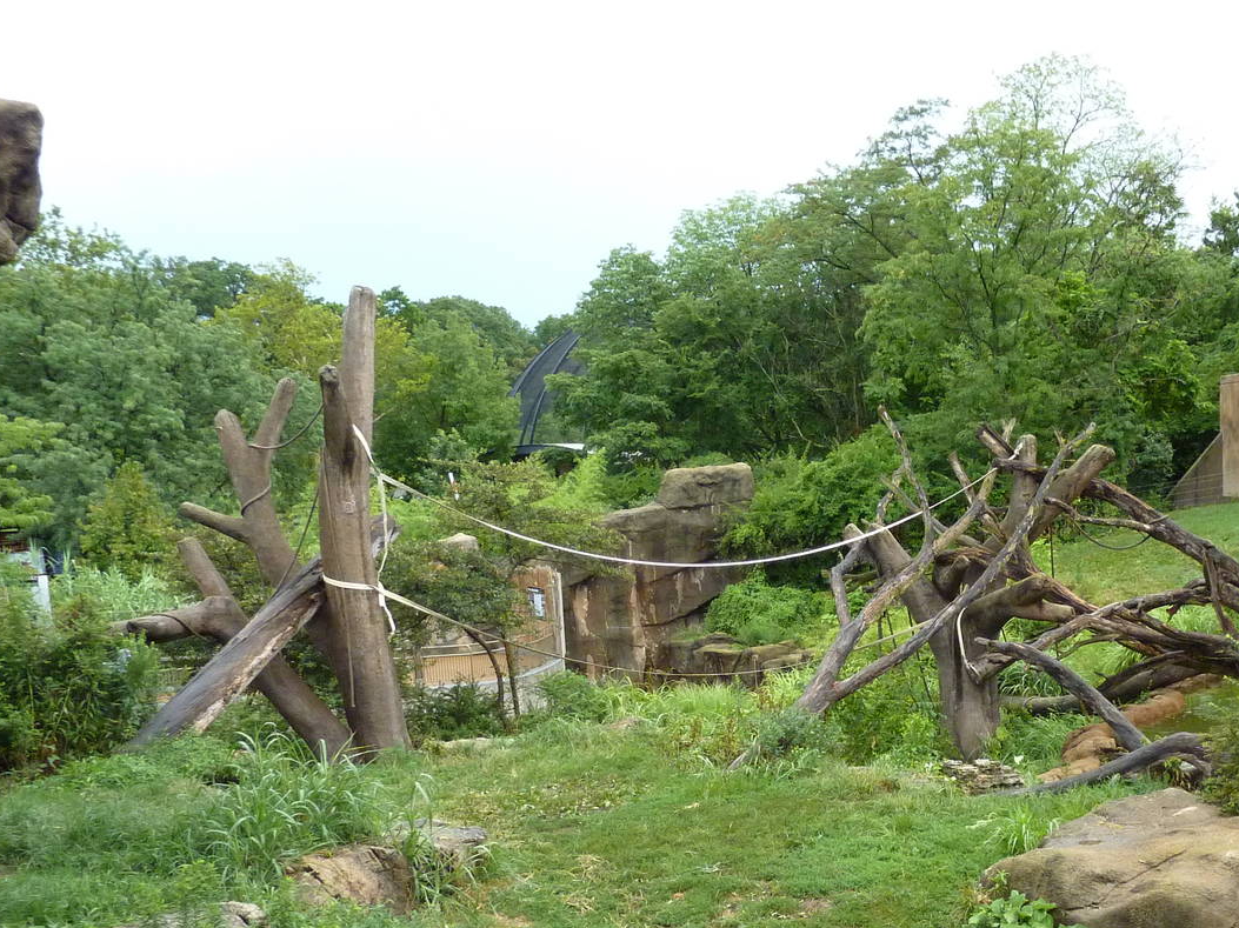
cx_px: 854
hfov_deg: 47.9
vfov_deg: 36.9
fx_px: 1360
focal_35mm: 38
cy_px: 685
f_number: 3.3
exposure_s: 1/500
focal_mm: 4.1
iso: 250
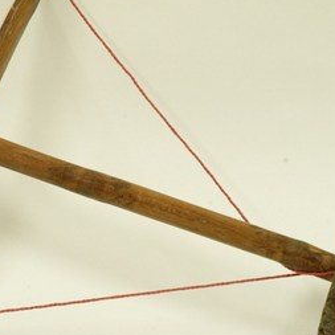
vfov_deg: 8.7
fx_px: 2190
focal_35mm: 200
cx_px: 74
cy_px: 211
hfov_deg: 8.7
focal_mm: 62
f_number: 9
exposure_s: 1/15
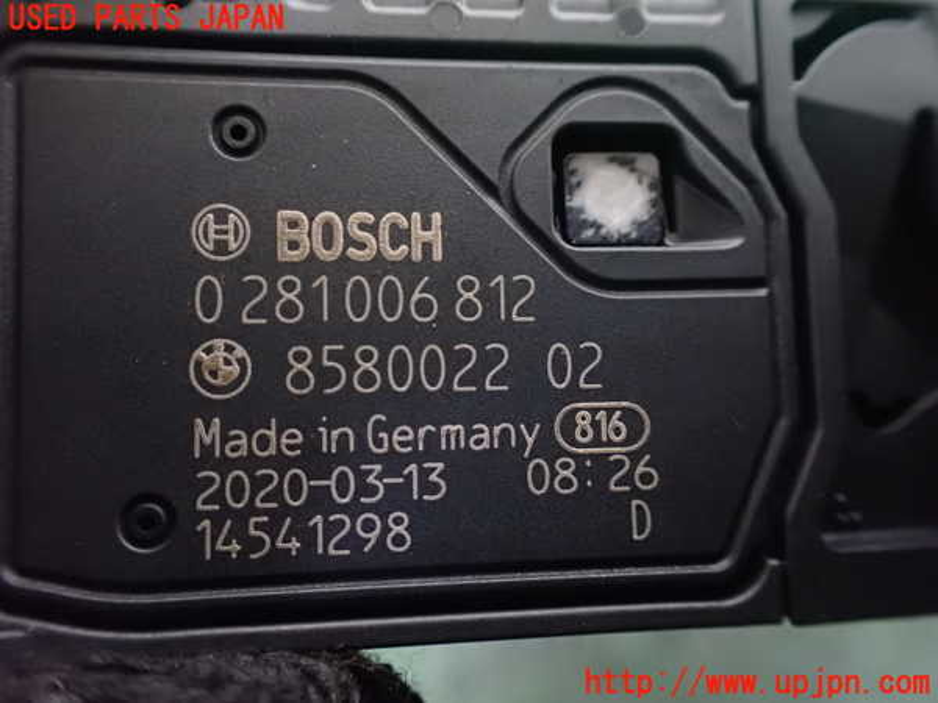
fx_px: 813
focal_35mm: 30
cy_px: 352
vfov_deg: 46.8
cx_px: 469
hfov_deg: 60.0
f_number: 2.3
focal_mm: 5.4
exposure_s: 1/25
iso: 1600
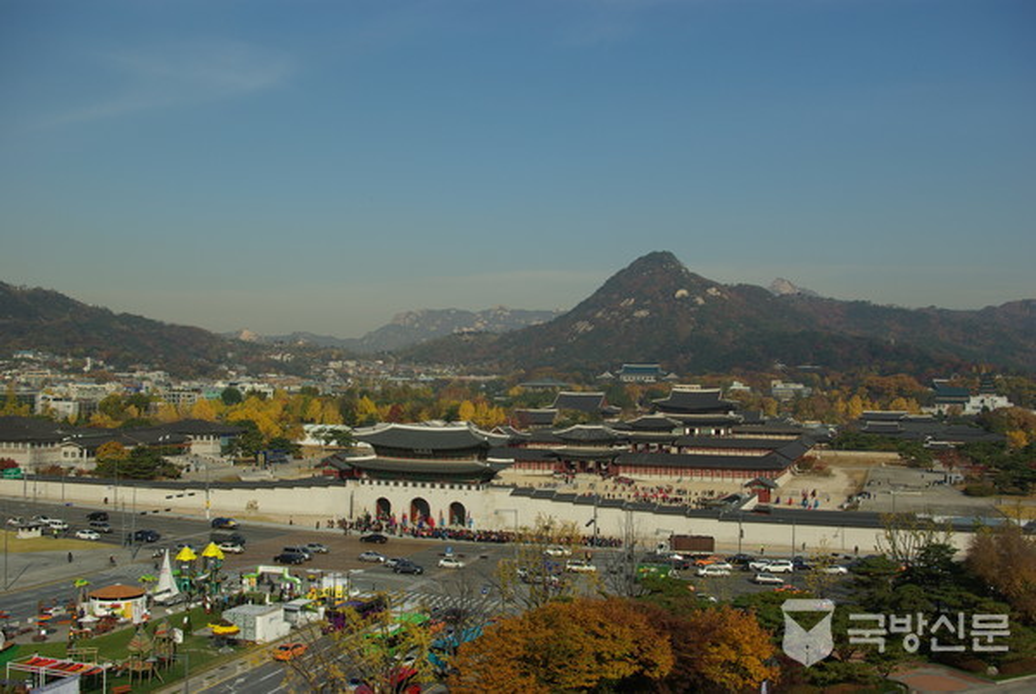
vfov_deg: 38.5
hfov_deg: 55.0
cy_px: 347
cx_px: 518
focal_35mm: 34
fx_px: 994
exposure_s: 1/250
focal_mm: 23
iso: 100
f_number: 9.5
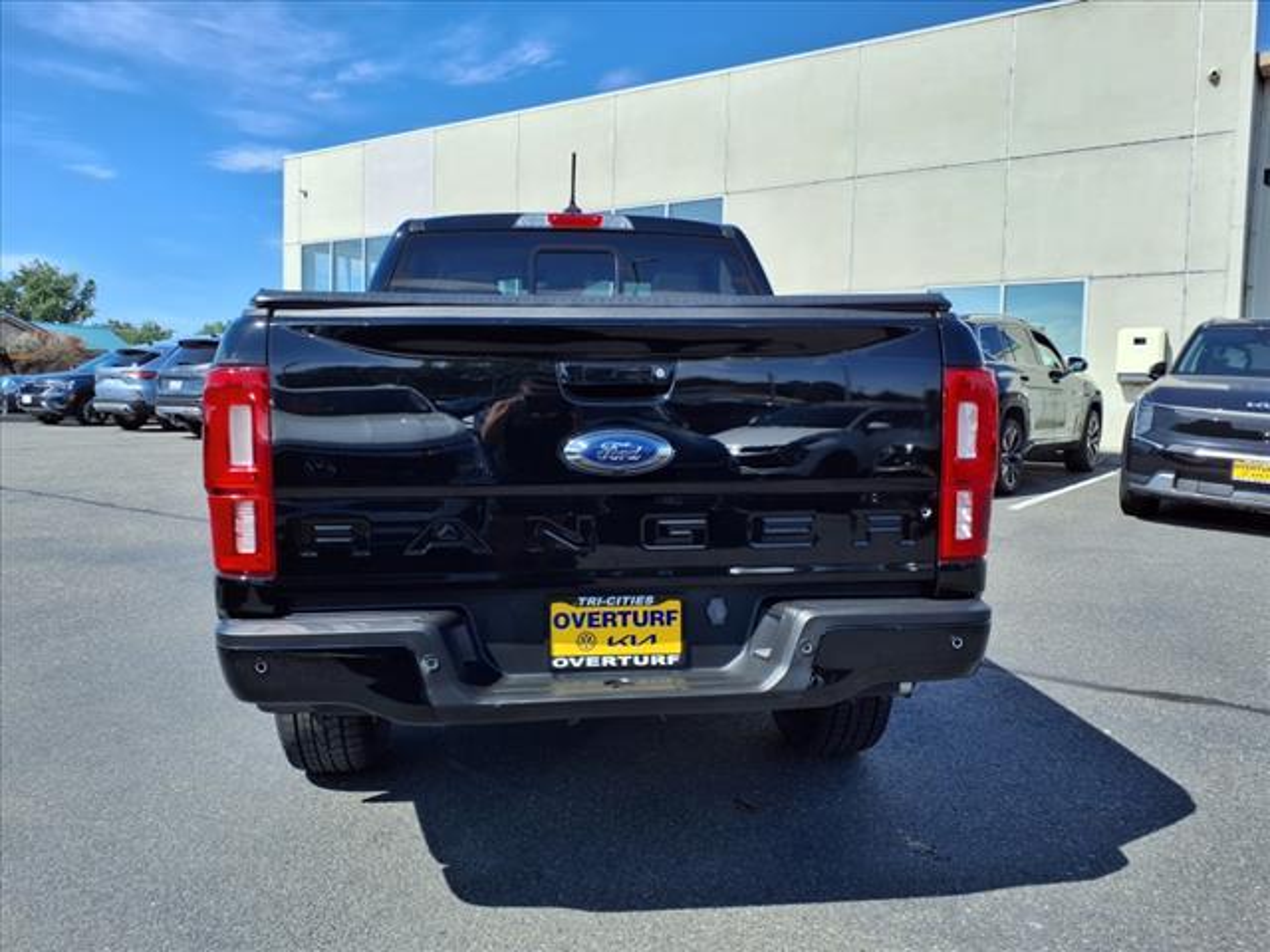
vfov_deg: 51.4
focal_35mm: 27
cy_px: 476
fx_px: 991
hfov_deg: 65.3
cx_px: 635
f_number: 1.9
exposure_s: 1/2000
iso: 40
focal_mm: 3.58
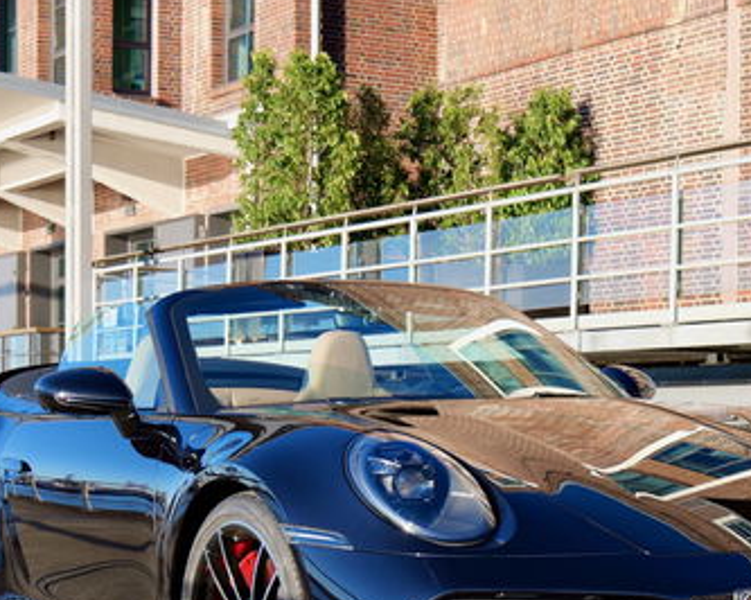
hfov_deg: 21.0
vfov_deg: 16.7
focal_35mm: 91
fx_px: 2021
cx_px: 438
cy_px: 487
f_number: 5.6
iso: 100
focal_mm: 42
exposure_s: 1/125
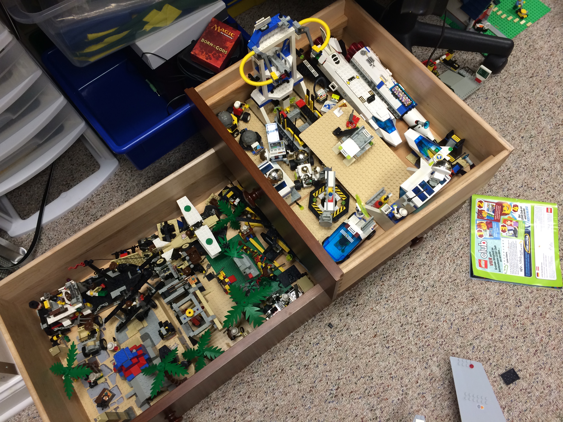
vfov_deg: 46.8
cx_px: 282
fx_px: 488
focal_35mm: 30
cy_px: 211
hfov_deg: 60.0
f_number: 2.2
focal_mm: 4.12
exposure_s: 1/30
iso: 80
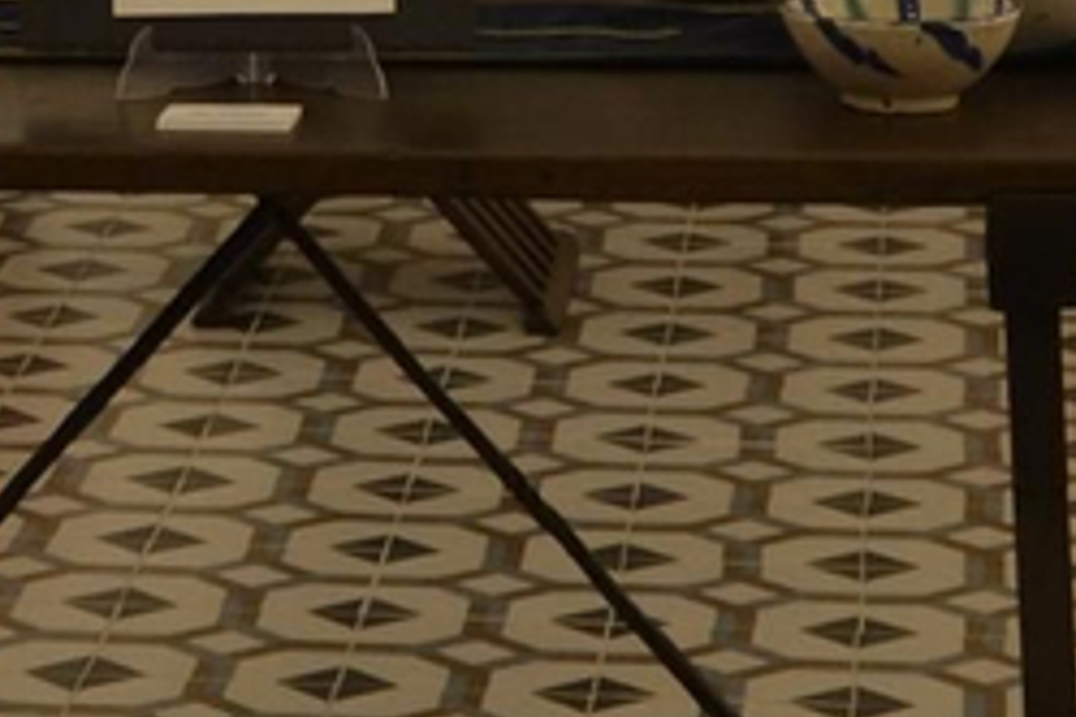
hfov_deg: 10.3
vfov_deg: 6.9
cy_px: -700
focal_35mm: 193
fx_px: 5768
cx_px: -579
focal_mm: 20
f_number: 5
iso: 400
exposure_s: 1/100
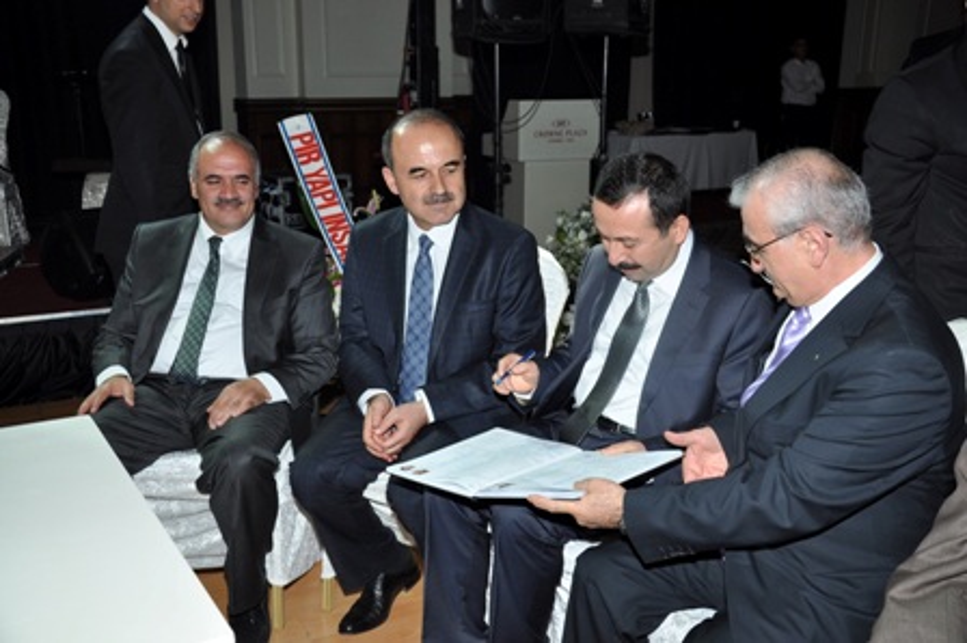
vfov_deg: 34.2
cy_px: 322
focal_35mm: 39
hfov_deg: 49.6
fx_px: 1047
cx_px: 484
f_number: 5
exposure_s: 1/60
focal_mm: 26
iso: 400
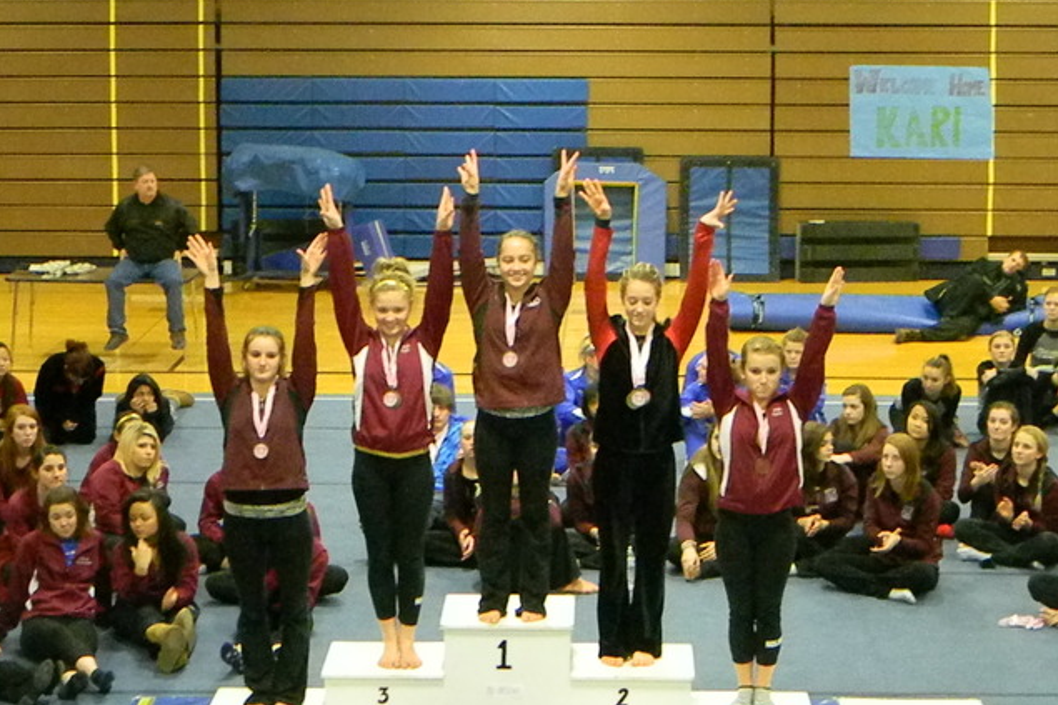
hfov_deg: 23.4
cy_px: 327
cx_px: 528
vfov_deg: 15.7
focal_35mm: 87
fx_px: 2556
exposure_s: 1/72.5
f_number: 4.5
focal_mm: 15.1
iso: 3200
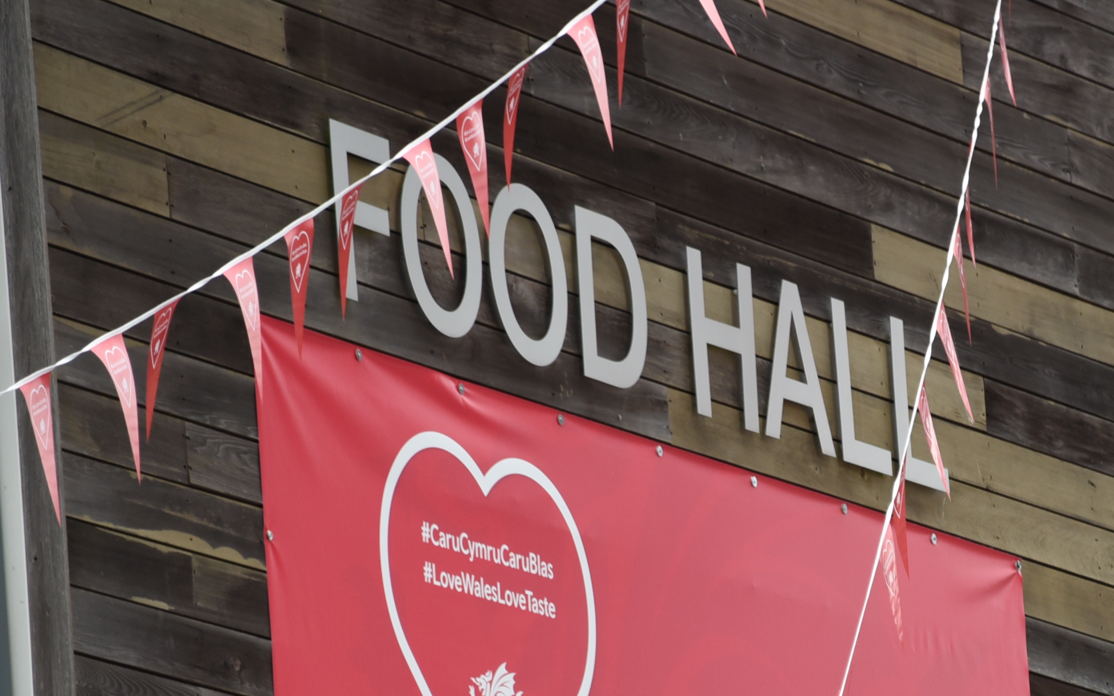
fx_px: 13997
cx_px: 952
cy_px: 640
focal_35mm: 461
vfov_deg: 2.8
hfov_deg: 4.6
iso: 640
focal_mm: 230
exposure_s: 1/250
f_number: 5.6
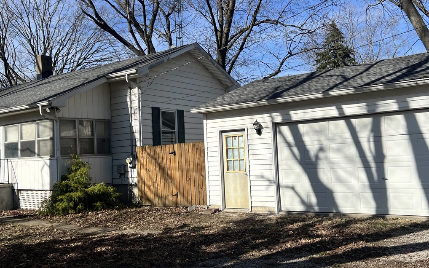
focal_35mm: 39
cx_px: 208
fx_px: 456
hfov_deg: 50.4
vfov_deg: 32.7
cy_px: 147
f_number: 1.5
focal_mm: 5.7
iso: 50
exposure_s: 1/5319
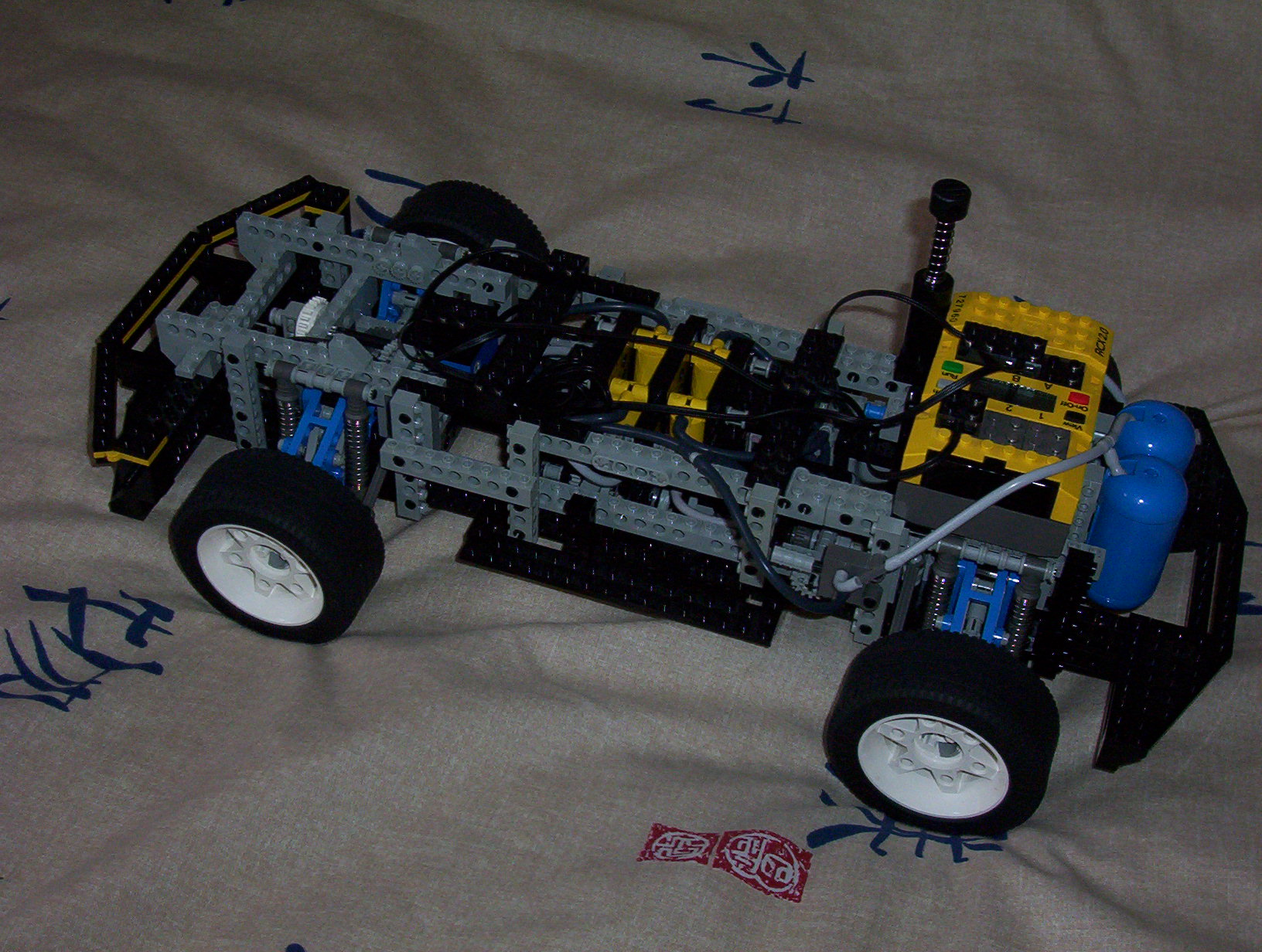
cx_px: 631
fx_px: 1973
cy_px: 476
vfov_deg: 27.1
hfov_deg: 35.5
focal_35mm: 54
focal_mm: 7.1
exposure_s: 1/69.5
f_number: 2.97
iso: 140
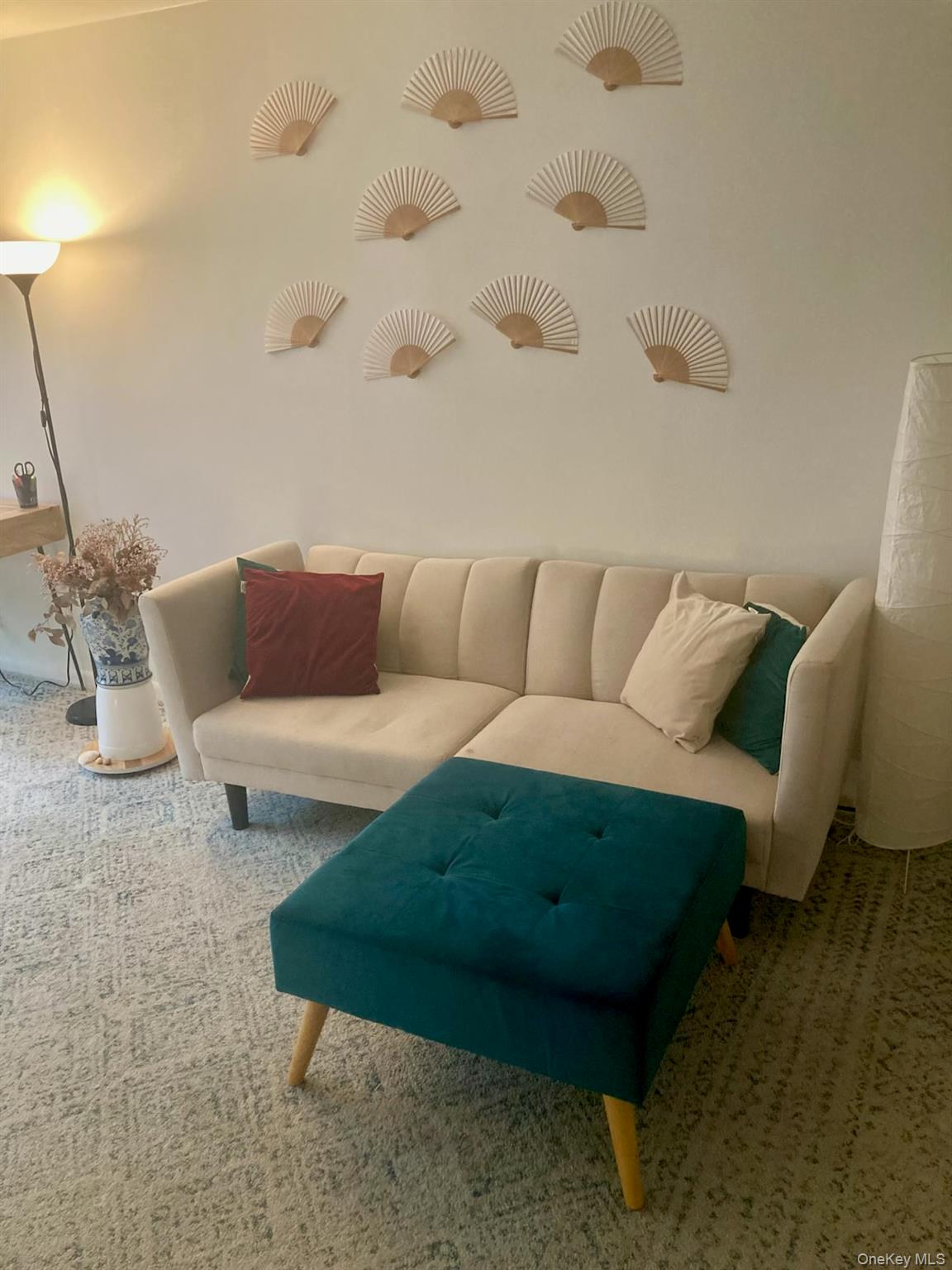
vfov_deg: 63.4
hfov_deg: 49.7
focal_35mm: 28
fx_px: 1027
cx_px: 476
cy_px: 635
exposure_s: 1/40
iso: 250
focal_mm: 3.99
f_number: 1.8
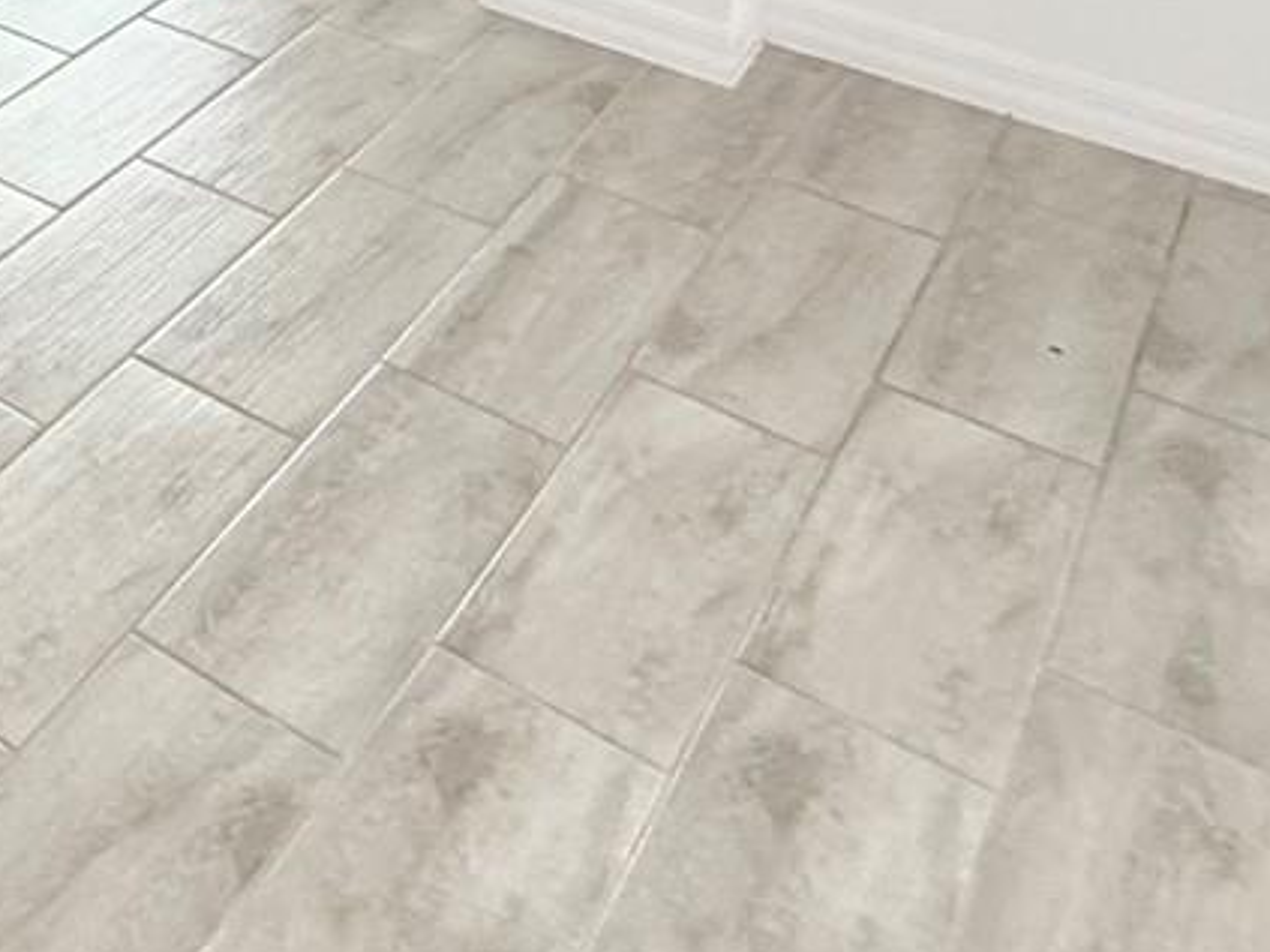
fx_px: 1944
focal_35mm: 53
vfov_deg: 21.5
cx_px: -549
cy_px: -592
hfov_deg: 27.3
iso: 200
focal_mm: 2.22
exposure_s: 1/120
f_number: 2.2
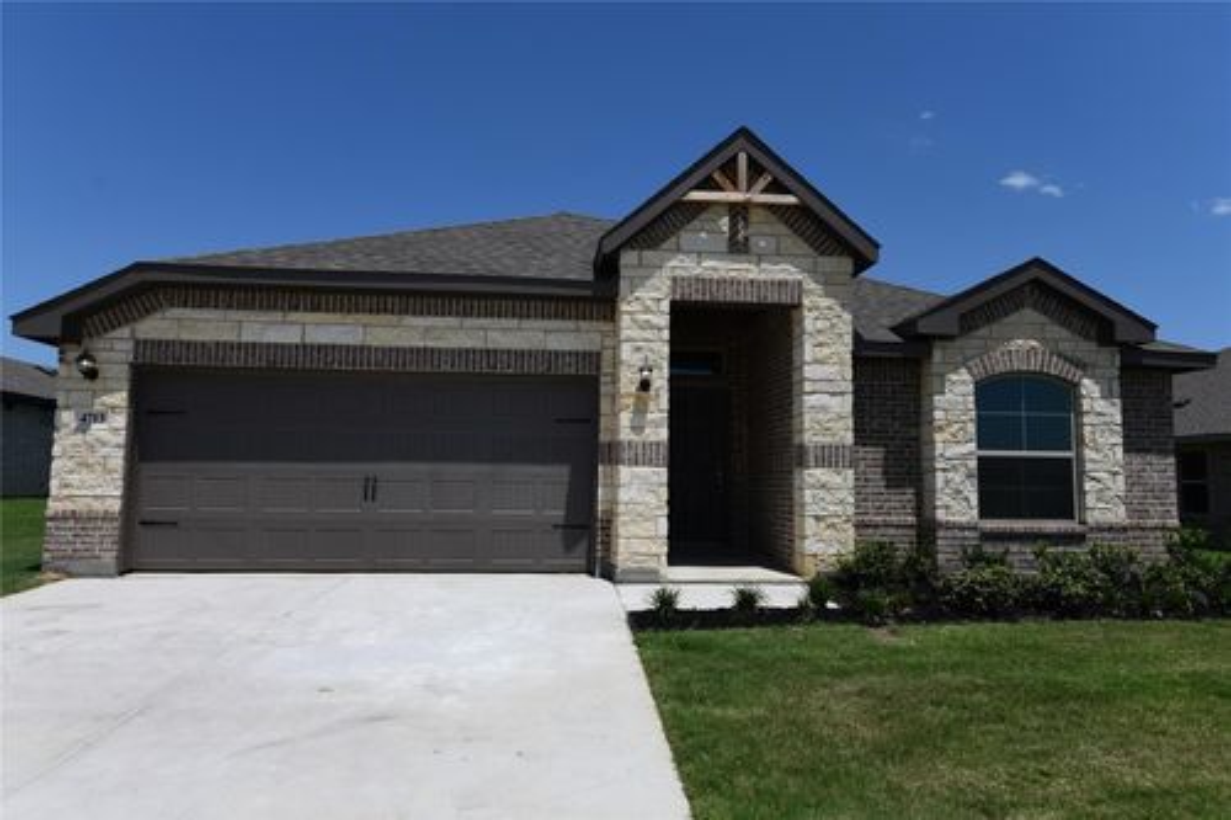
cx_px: 616
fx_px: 820
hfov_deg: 73.8
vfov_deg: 53.1
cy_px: 410
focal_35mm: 24
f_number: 7.1
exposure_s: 1/800
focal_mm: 24
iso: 100
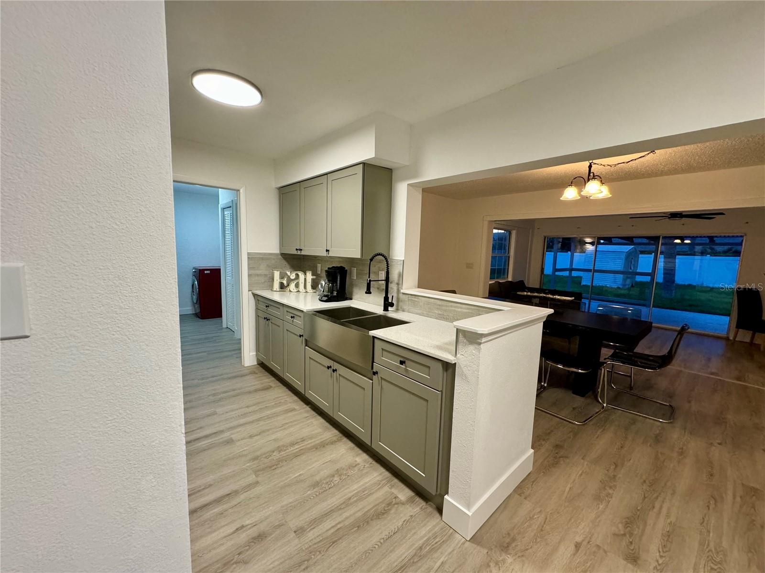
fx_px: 309
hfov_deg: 102.1
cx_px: 382
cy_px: 286
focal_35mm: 14
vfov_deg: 85.7
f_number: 2.2
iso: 320
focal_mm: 2.22
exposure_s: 1/120
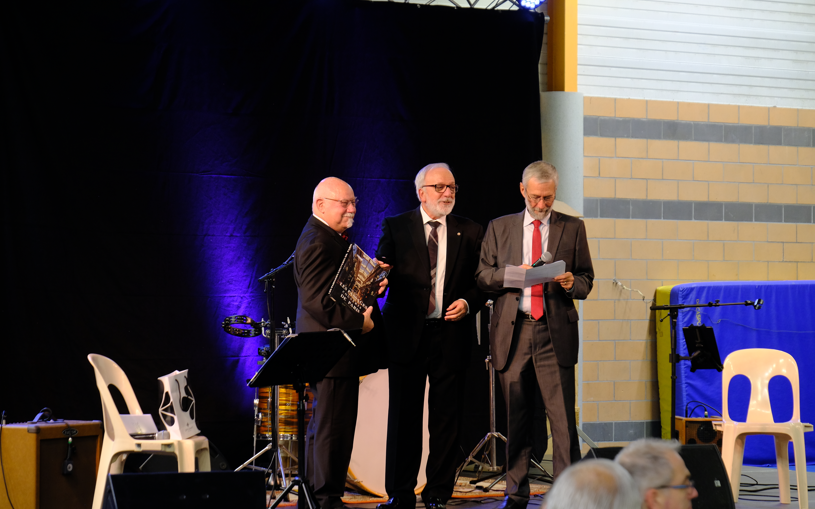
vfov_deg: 12.1
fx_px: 2399
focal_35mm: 108
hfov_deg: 19.3
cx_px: 404
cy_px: 248
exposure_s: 1/52
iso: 800
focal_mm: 70.2
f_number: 5.3
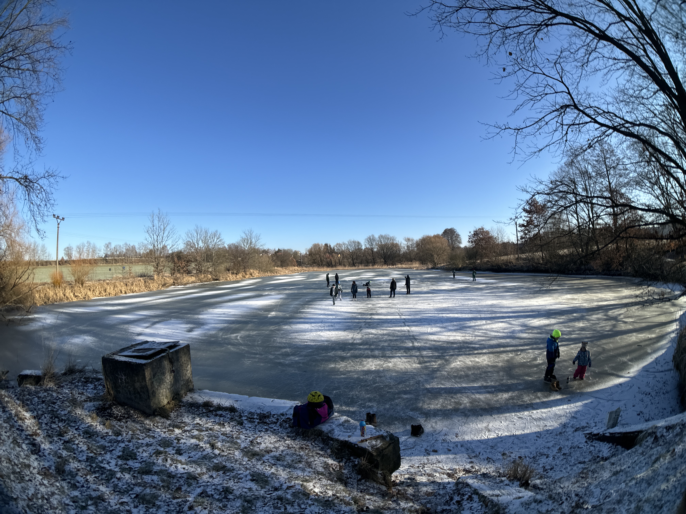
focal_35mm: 24
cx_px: 343
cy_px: 257
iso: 80
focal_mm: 6.86
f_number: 1.78
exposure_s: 1/4608
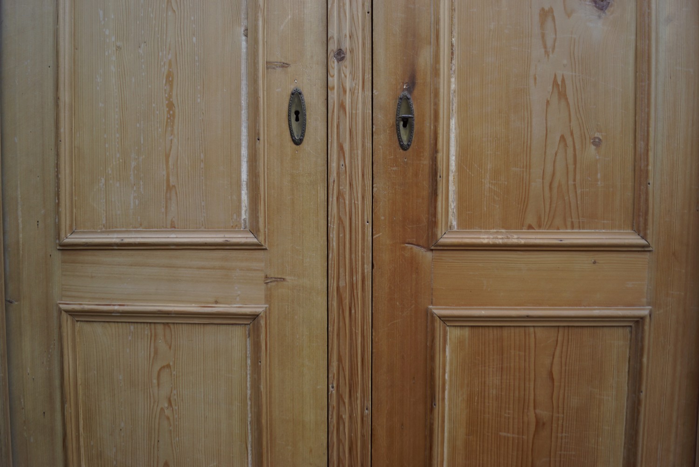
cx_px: 350
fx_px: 583
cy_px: 234
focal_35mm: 30
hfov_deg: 61.9
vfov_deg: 43.7
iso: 100
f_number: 3.5
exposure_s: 1/60
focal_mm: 20
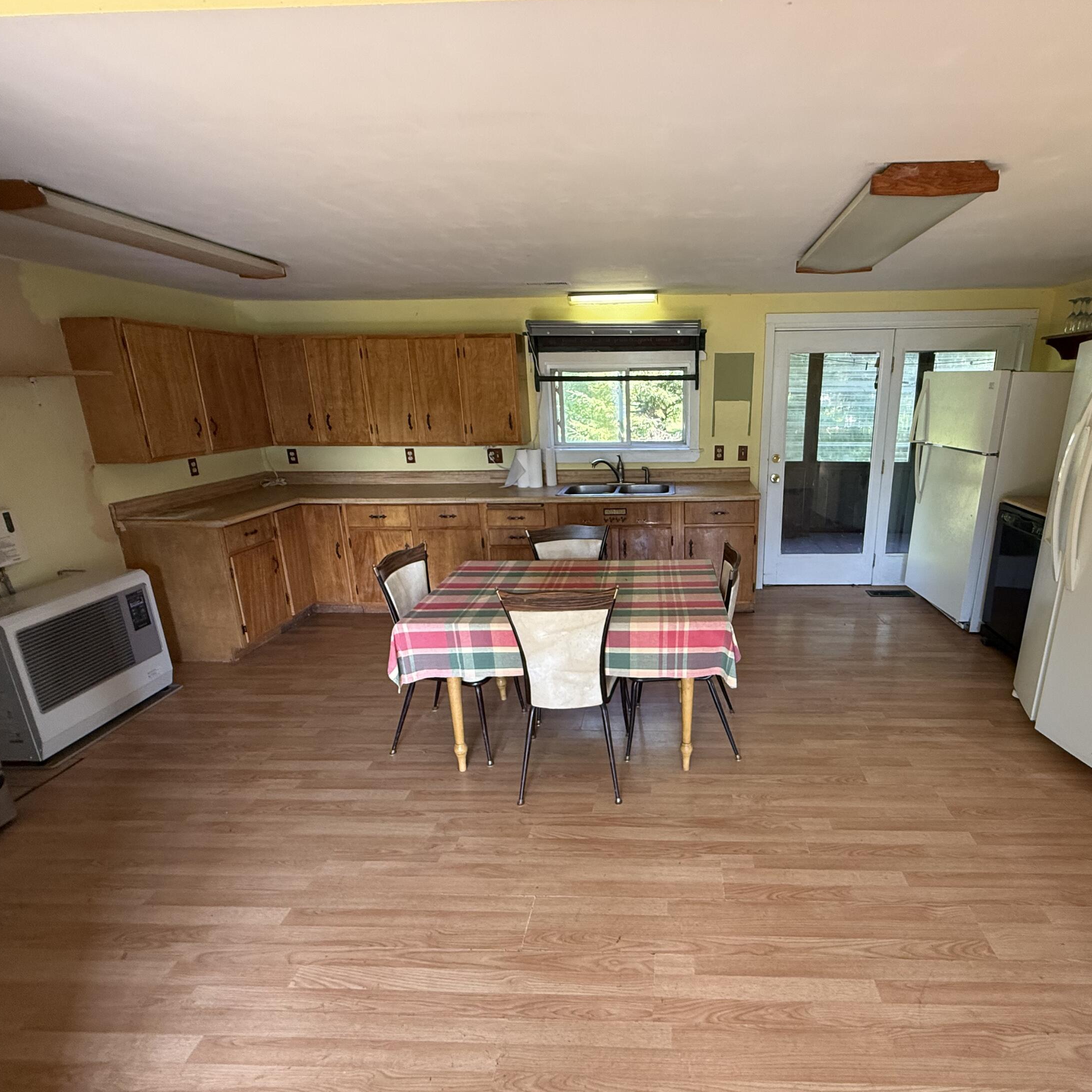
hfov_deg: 82.9
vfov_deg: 84.0
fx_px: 607
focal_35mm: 17
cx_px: 658
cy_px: 556
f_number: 2.2
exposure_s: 1/99
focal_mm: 2.22
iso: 250
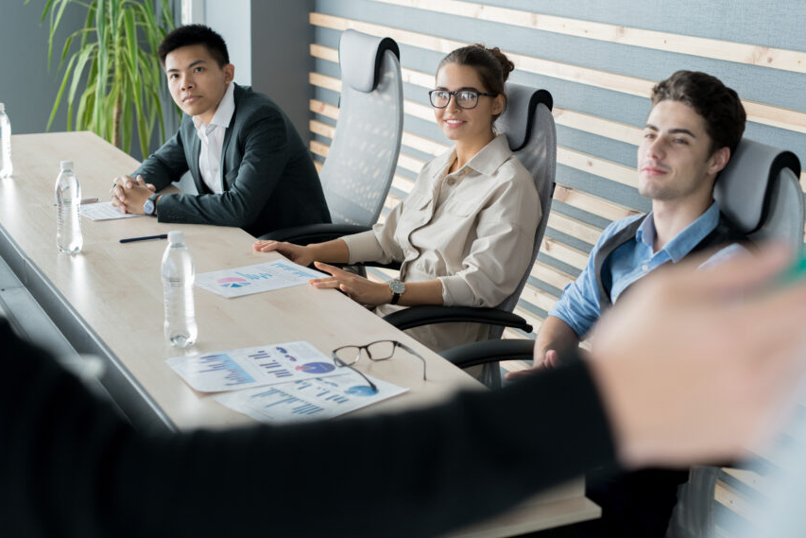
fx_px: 1343
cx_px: 397
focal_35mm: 60
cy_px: 293
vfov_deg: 22.6
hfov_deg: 33.4
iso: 400
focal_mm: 50
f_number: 3.2
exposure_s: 1/160
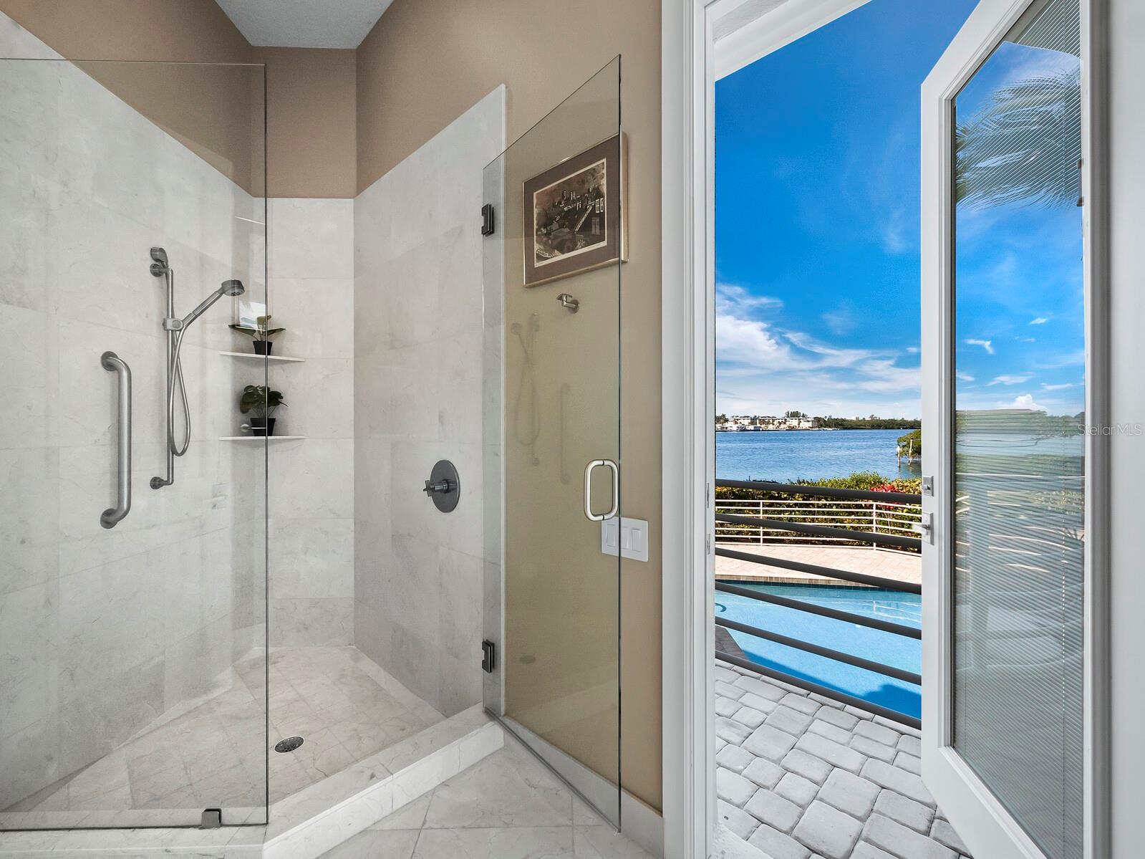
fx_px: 463
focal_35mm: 14
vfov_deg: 85.7
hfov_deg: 102.1
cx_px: 572
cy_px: 430
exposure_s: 1/25
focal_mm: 7
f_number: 11
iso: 400
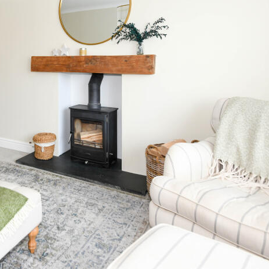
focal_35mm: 30
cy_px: 95
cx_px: 14
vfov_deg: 53.2
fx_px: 264
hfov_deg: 47.1
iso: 800
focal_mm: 16
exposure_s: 1/100
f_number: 6.3
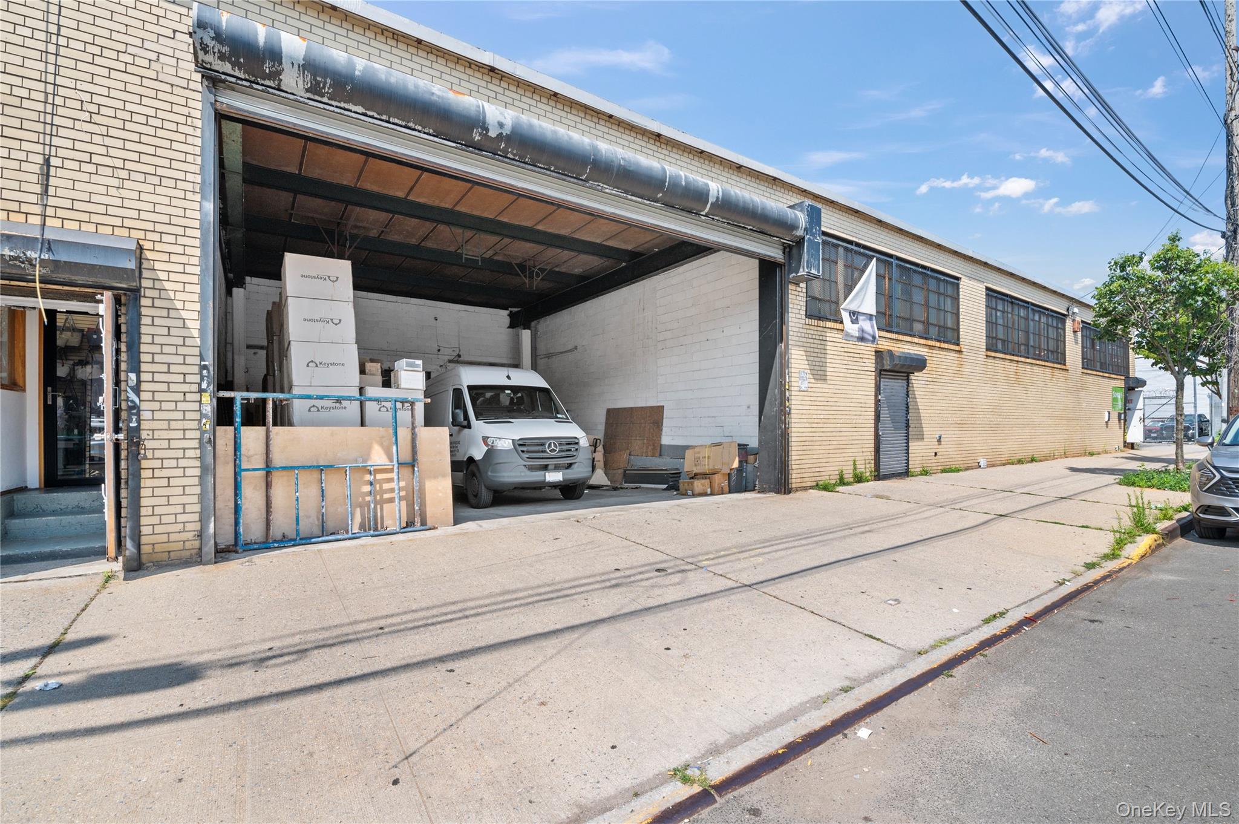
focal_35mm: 15
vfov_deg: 77.2
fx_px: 516
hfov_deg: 100.4
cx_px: 620
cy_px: 412
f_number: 8
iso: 100
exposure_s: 1/320
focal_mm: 15
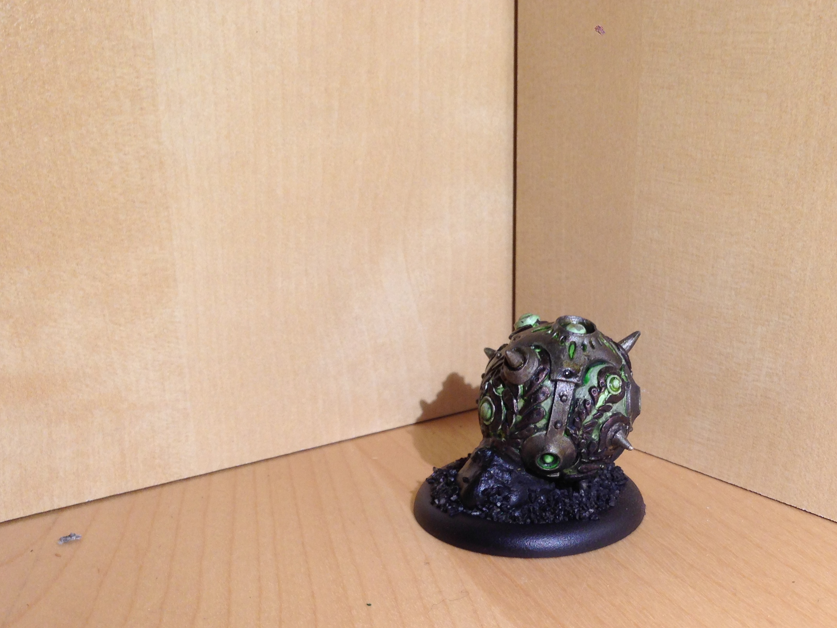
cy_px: 468
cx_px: 563
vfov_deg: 28.7
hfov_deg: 37.7
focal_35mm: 50
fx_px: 1209
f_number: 2.4
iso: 50
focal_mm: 4.12
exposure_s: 1/60
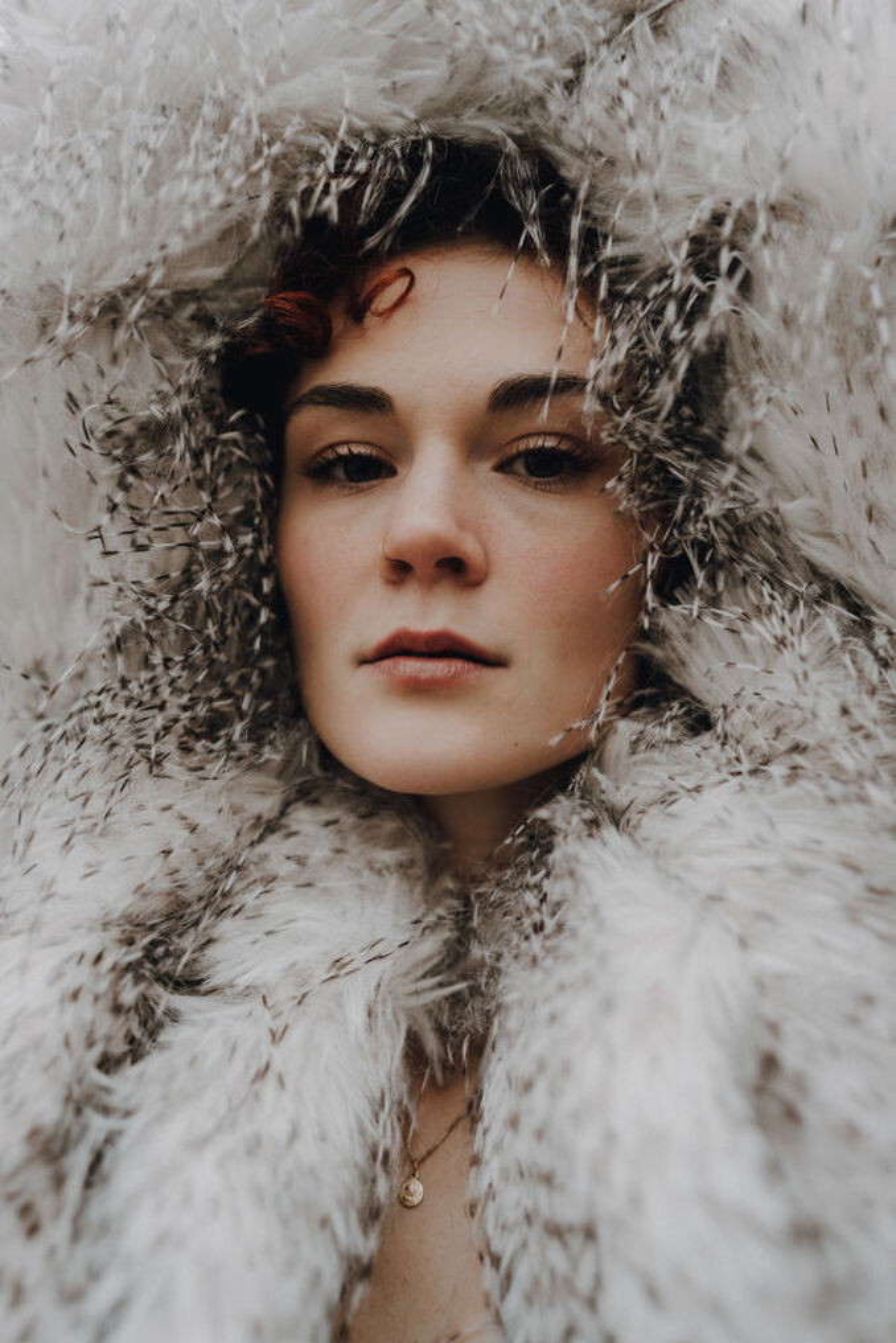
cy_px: 672
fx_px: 1306
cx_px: 448
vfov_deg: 54.4
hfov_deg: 37.9
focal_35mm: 35
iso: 100
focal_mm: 35
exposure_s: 1/250
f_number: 1.8
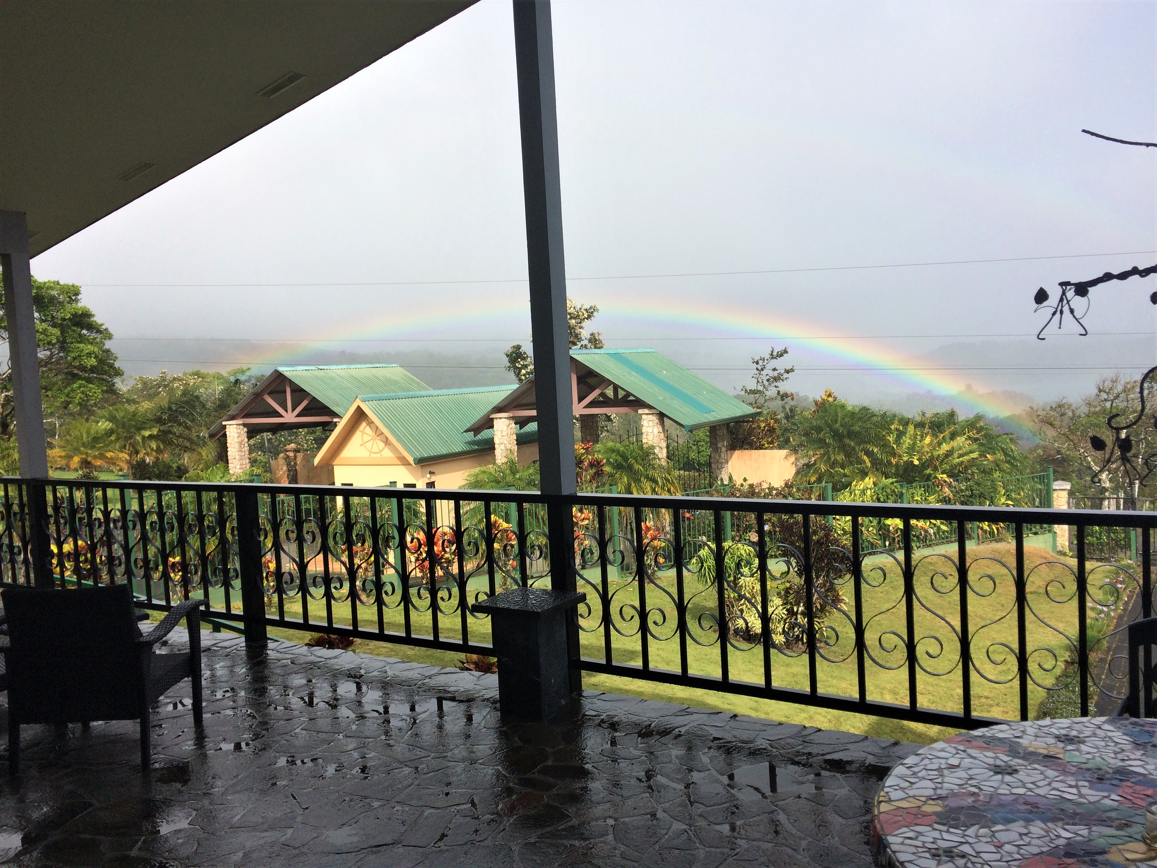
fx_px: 969
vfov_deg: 48.2
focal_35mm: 29
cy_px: 434
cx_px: 578
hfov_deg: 61.7
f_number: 2.2
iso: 32
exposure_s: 1/2283
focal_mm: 4.15
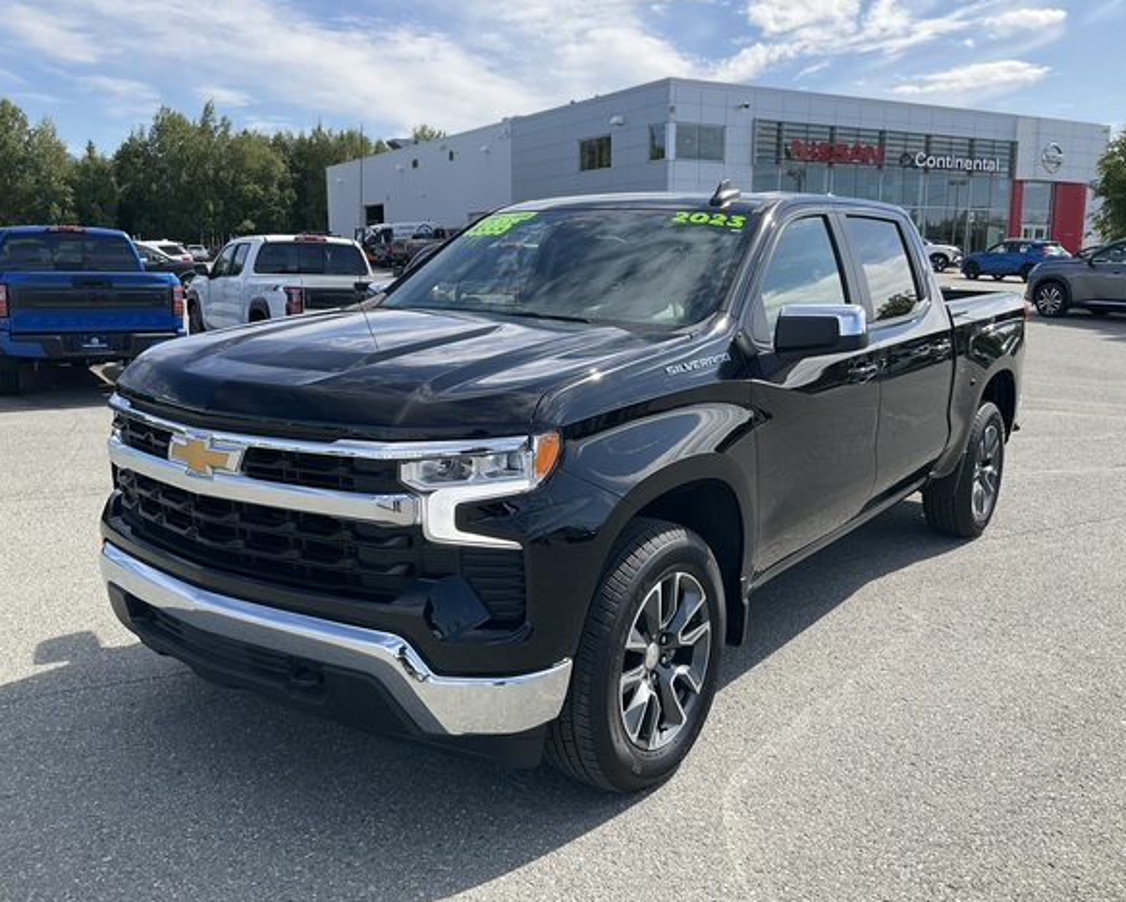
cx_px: 584
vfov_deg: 47.2
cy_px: 447
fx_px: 1034
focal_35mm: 31
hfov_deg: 57.1
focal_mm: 3
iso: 25
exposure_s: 1/1195
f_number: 1.8
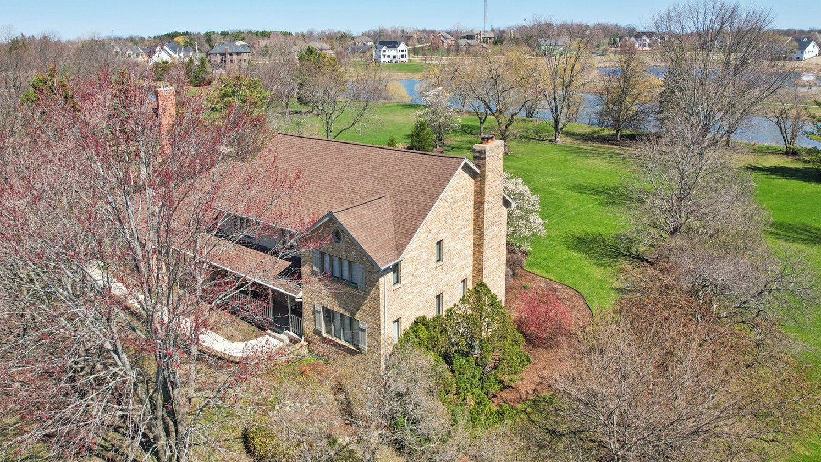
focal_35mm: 25
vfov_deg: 45.9
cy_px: 210
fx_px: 544
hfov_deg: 74.0
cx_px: 406
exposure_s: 1/320
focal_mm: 8.4
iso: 100
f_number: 2.8
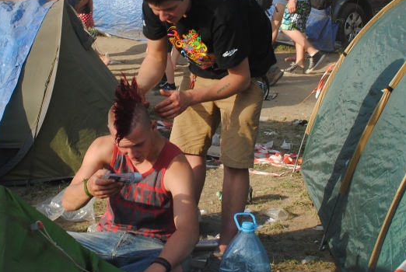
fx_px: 1005
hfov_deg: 22.8
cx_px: 185
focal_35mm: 89
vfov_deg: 15.3
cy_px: 31
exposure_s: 1/200
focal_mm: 20
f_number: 7.1
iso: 100
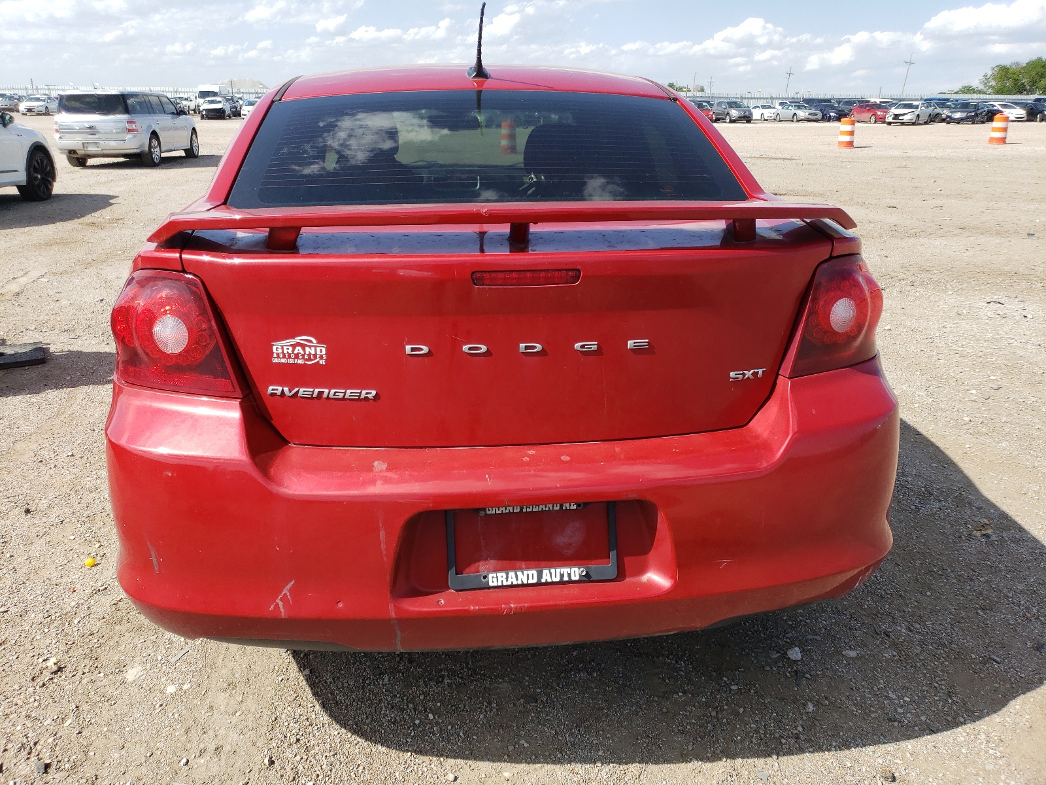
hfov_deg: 67.3
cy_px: 392
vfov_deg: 53.1
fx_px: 786
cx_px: 523
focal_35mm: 26
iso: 50
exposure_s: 1/2000
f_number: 1.5
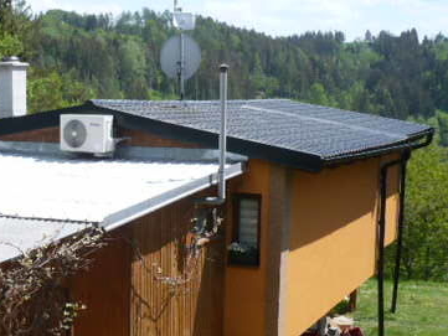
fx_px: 803
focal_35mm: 62
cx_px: 82
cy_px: 198
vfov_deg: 23.6
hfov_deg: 30.3
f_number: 2.8
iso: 100
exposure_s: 1/1000
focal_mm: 5.8
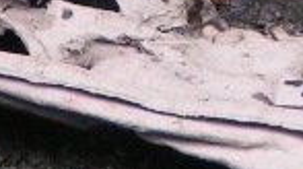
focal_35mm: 1403
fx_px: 11250
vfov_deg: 0.9
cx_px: 175
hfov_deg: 1.5
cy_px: -270
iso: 100
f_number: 3.5
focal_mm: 36.1
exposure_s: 1/250
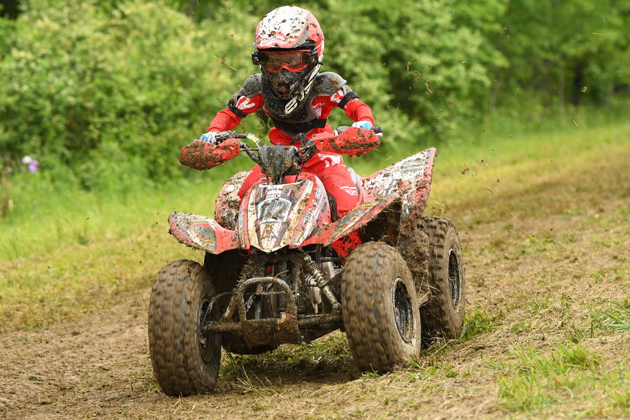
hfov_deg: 9.8
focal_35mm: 210
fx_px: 3675
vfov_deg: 6.5
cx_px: 315
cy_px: 210
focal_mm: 140
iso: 1250
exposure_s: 1/1000
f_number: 4.5
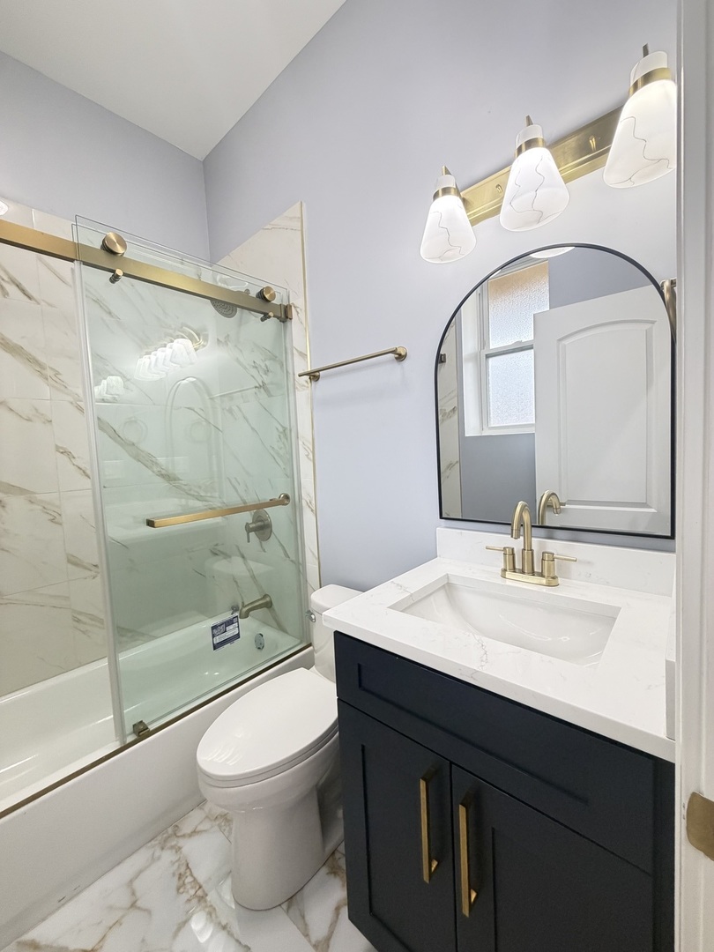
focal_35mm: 14
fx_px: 385
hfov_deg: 85.7
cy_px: 476
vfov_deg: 102.1
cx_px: 357
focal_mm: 2.22
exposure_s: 1/60
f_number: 2.2
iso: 400
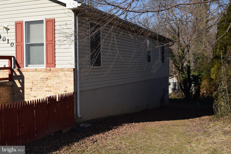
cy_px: 77
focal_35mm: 46
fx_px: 298
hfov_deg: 42.3
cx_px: 116
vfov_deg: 28.9
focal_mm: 31
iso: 100
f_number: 10
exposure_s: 1/200
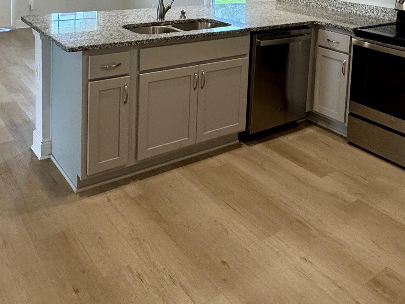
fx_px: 433
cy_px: -10
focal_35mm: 37
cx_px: 245
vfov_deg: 34.6
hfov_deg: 49.8
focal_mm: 2.22
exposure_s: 1/120
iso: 200
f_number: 2.2
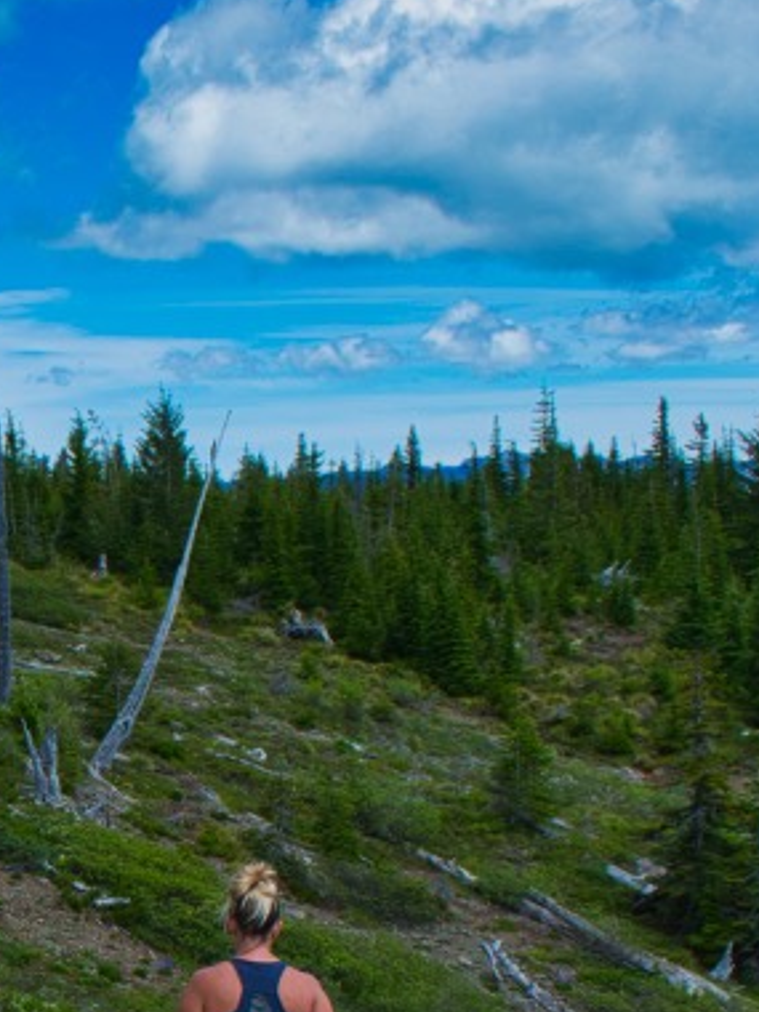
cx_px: -274
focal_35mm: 82
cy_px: 941
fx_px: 2397
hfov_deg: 16.8
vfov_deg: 23.1
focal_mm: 18
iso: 400
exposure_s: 1/400
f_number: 11
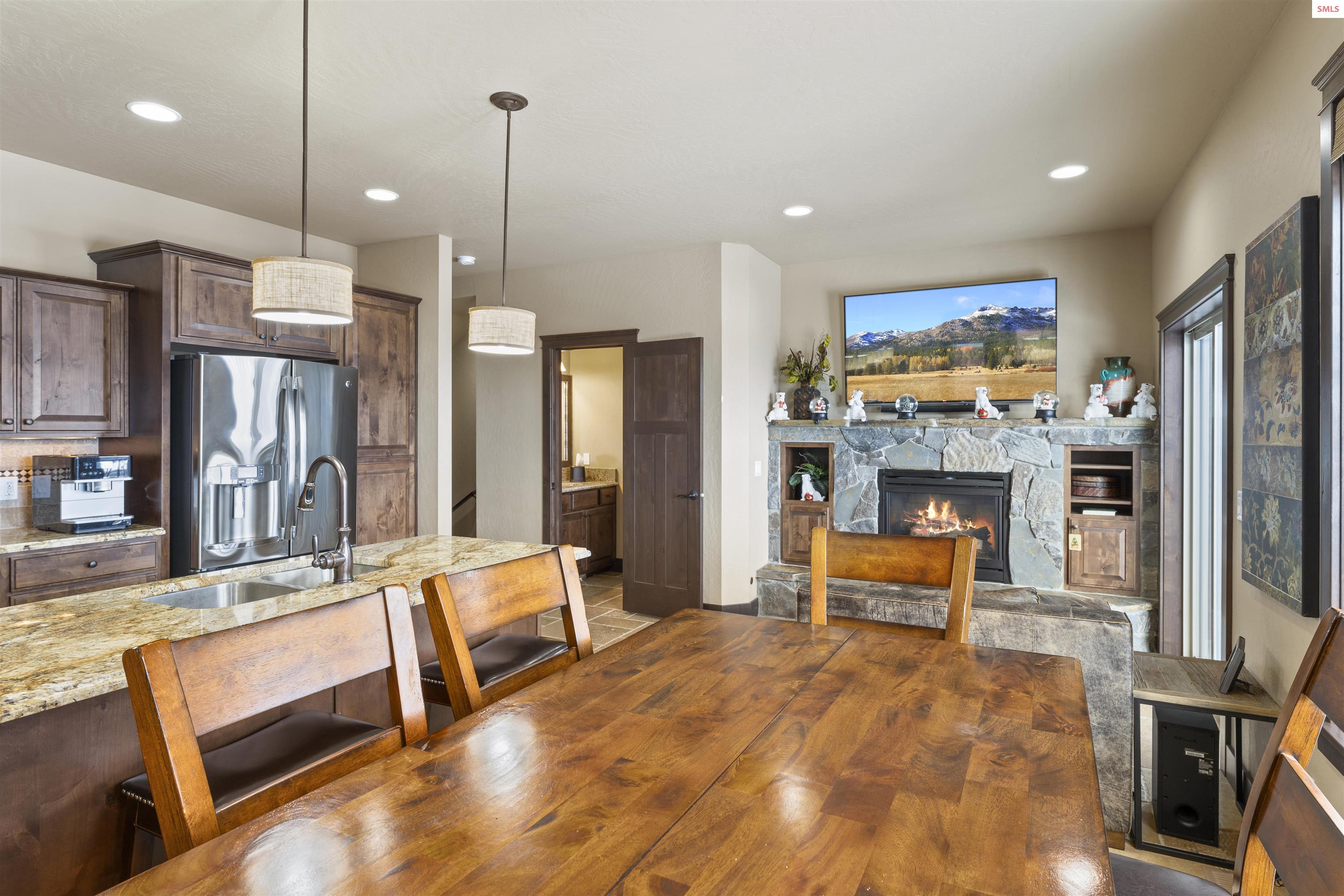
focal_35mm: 18
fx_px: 687
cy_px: 448
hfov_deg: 88.7
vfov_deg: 66.2
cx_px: 672
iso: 320
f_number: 8
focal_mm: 18.4
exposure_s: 1/1.43
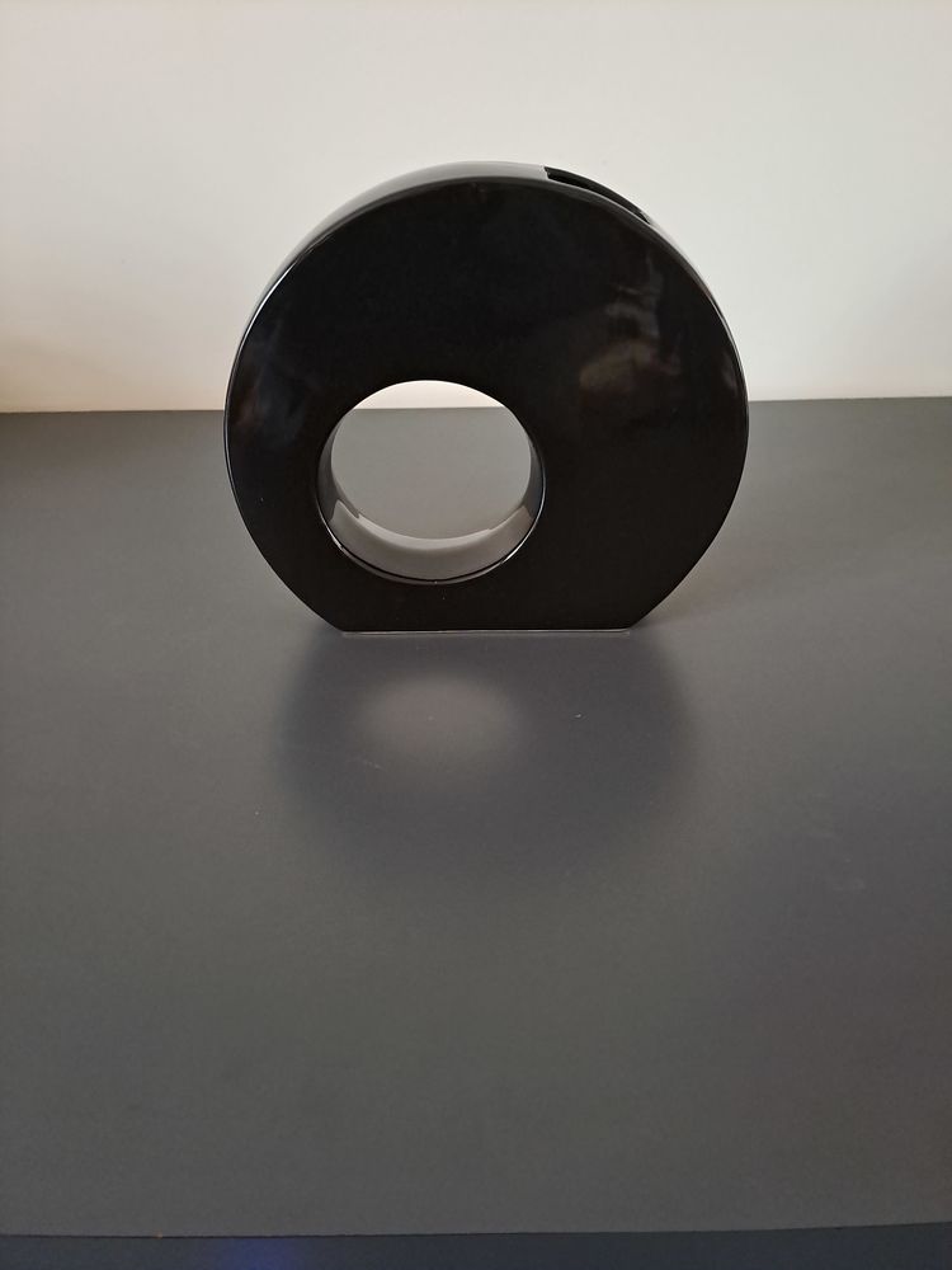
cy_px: 635
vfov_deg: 69.4
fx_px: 917
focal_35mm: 25
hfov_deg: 54.9
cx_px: 476
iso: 500
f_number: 1.8
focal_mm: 4.65
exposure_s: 1/20
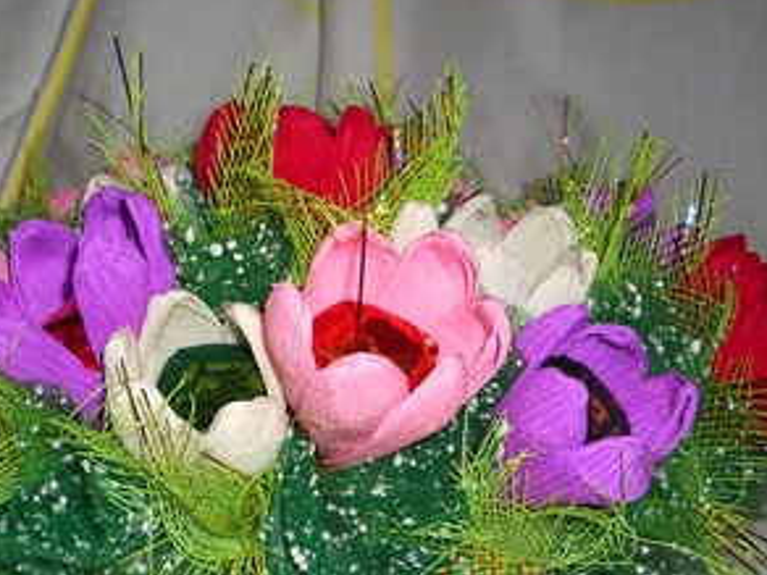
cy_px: 391
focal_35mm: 54
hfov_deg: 35.5
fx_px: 1196
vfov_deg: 26.8
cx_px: 318
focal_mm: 5.8
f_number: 2.6
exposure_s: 1/60
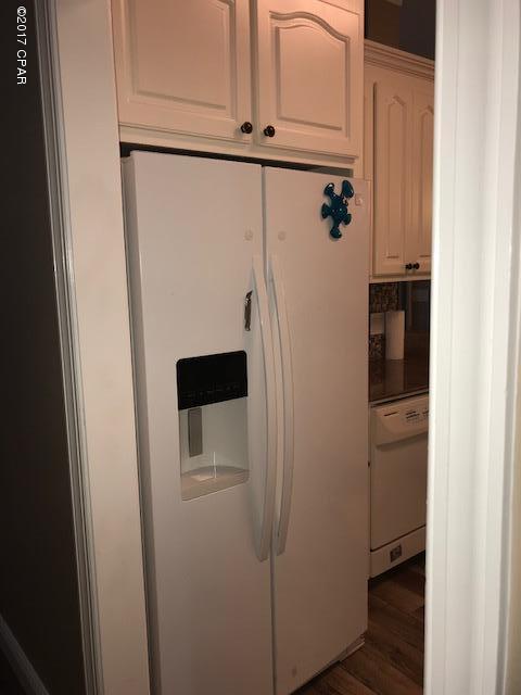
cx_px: 260
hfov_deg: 49.7
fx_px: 562
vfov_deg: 63.4
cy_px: 348
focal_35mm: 28
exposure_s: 1/30
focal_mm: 3.99
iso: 25
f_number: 1.8
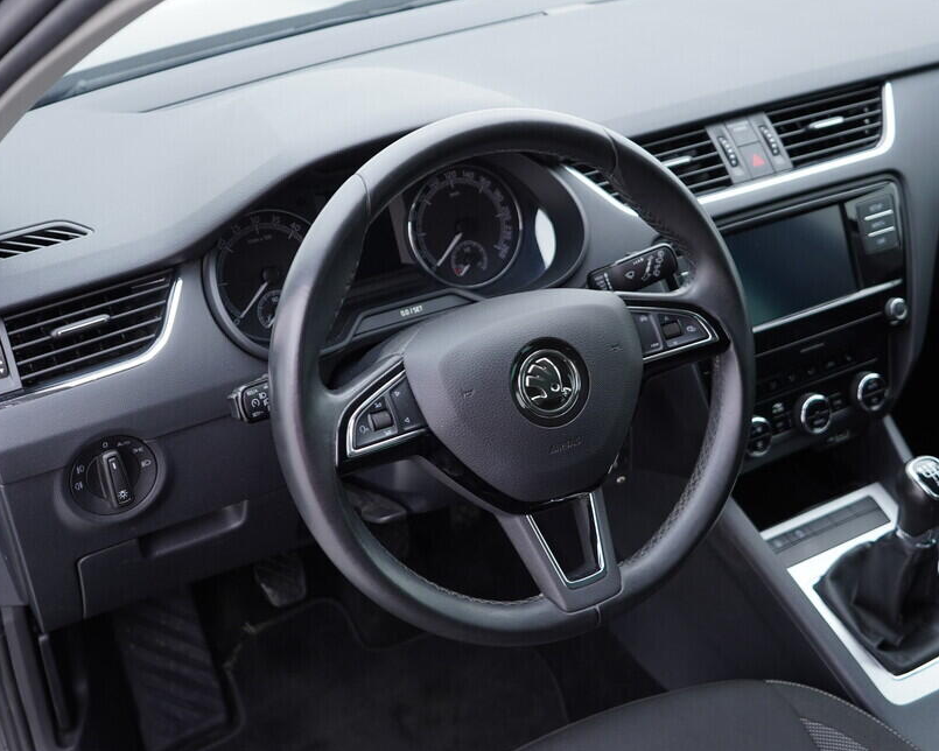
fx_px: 1195
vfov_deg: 34.9
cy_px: 387
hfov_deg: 42.9
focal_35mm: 43
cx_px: 492
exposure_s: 1/40
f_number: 2.8
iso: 200
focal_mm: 24
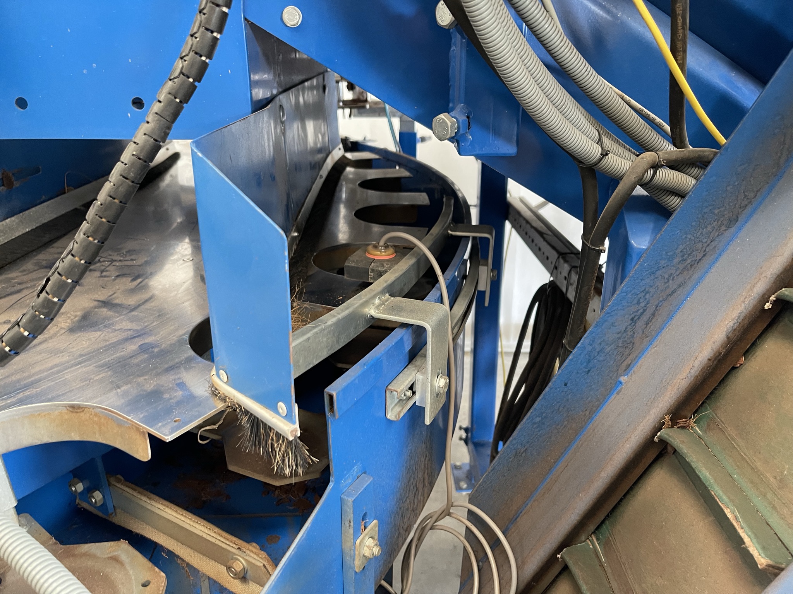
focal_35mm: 26
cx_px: 396
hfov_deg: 67.3
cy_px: 297
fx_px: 596
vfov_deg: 53.1
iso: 400
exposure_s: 1/60
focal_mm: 5.1
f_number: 1.6
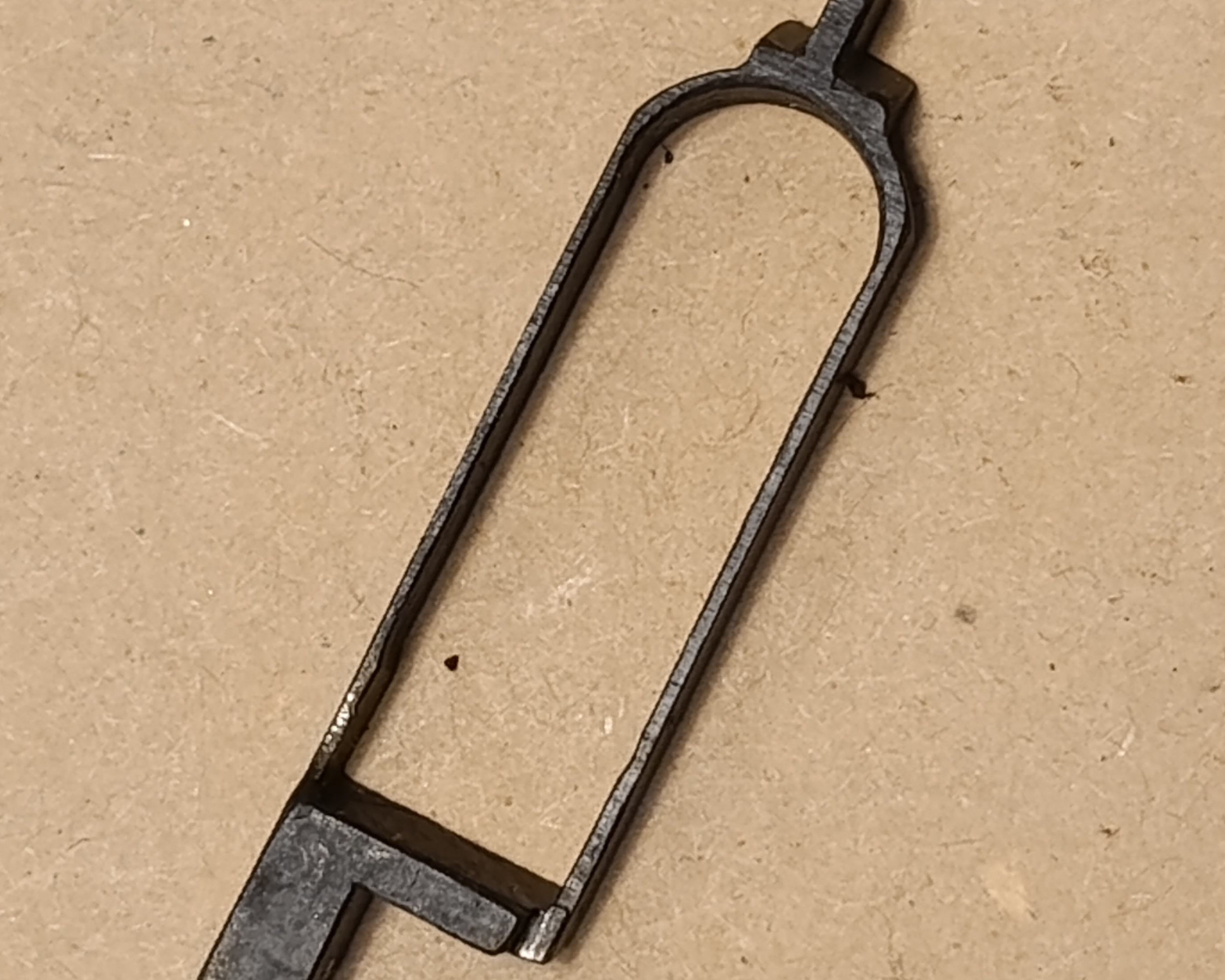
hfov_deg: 14.4
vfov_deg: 11.5
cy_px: 522
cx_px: 515
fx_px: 4858
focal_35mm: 134
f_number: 1.6
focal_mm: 6.14
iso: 1000
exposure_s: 1/100
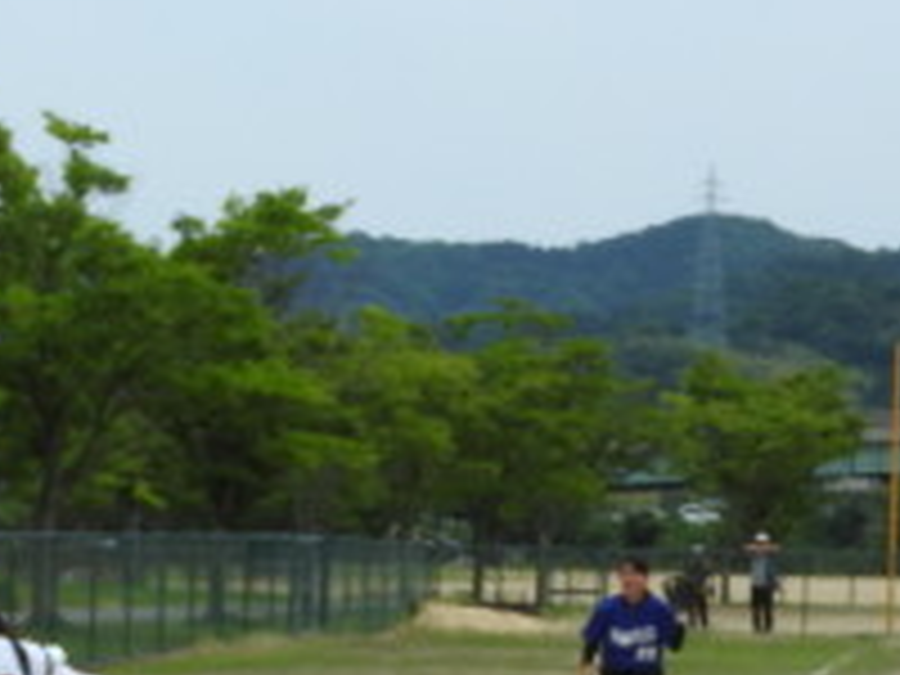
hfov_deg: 10.9
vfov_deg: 8.2
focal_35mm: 180
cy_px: 760
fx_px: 4680
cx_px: -18
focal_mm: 10.7
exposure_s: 1/1000
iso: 100
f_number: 4.2
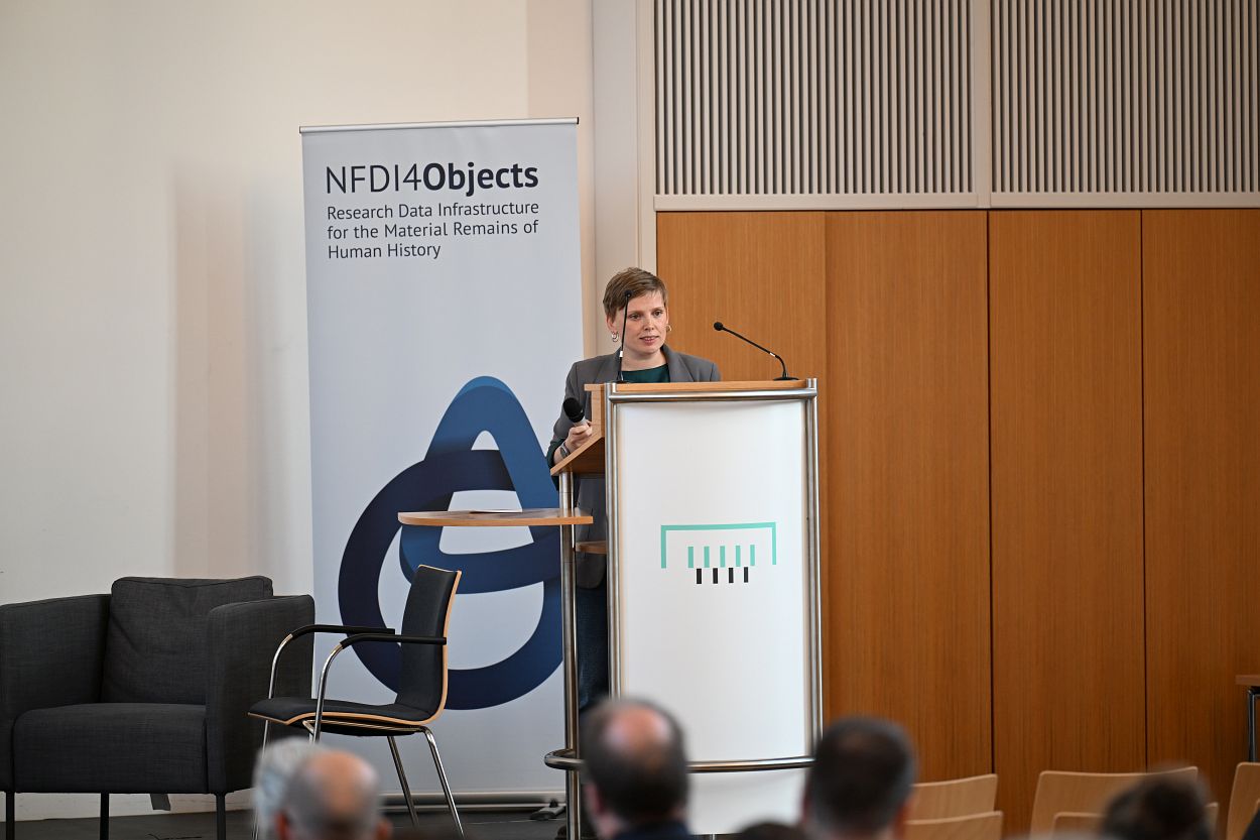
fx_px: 6999
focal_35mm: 200
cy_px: 420
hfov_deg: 10.3
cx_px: 630
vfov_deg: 6.9
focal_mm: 200
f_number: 2.8
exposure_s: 1/200
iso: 1100
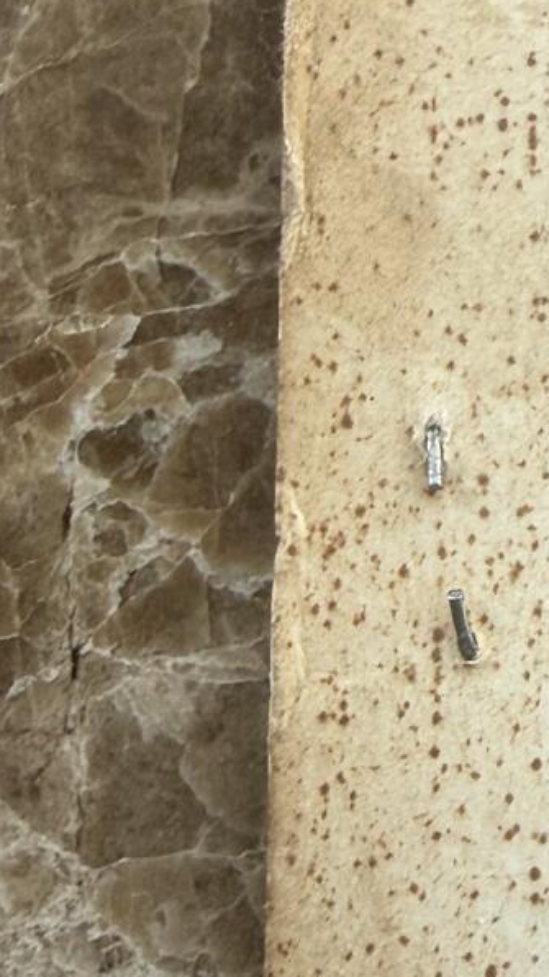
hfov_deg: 13.7
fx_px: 2046
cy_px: 274
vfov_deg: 26.6
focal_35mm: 79
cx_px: 987
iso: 64
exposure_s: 1/99
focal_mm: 2.22
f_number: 2.2
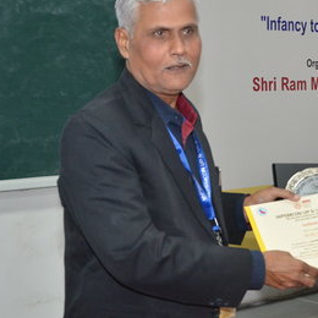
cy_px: 78
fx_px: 915
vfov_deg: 19.6
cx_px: 353
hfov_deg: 18.9
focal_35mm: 88
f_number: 5.6
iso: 2000
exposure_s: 1/80
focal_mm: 30
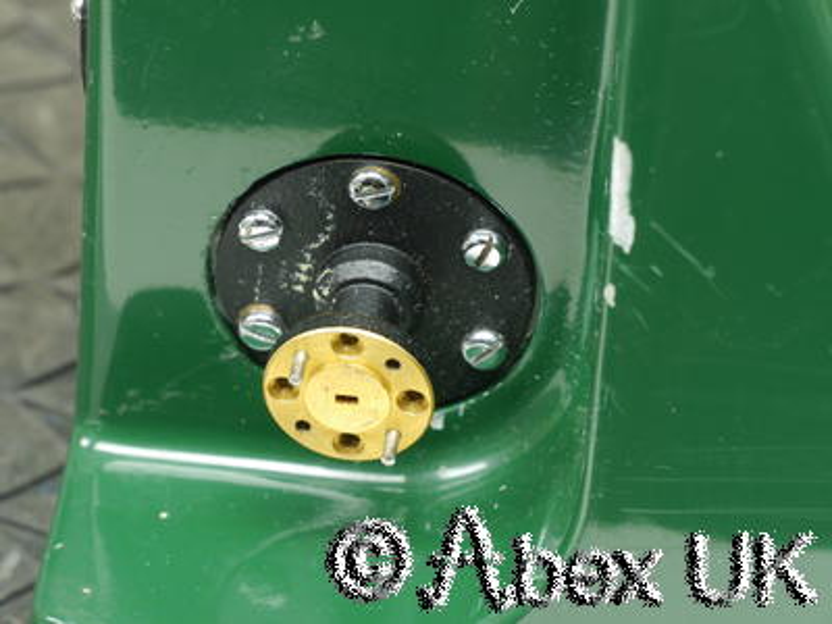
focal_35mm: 280
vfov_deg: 5.3
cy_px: 312
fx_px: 6730
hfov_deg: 7.1
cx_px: 416
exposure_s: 1/3.2
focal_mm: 140
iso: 400
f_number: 11
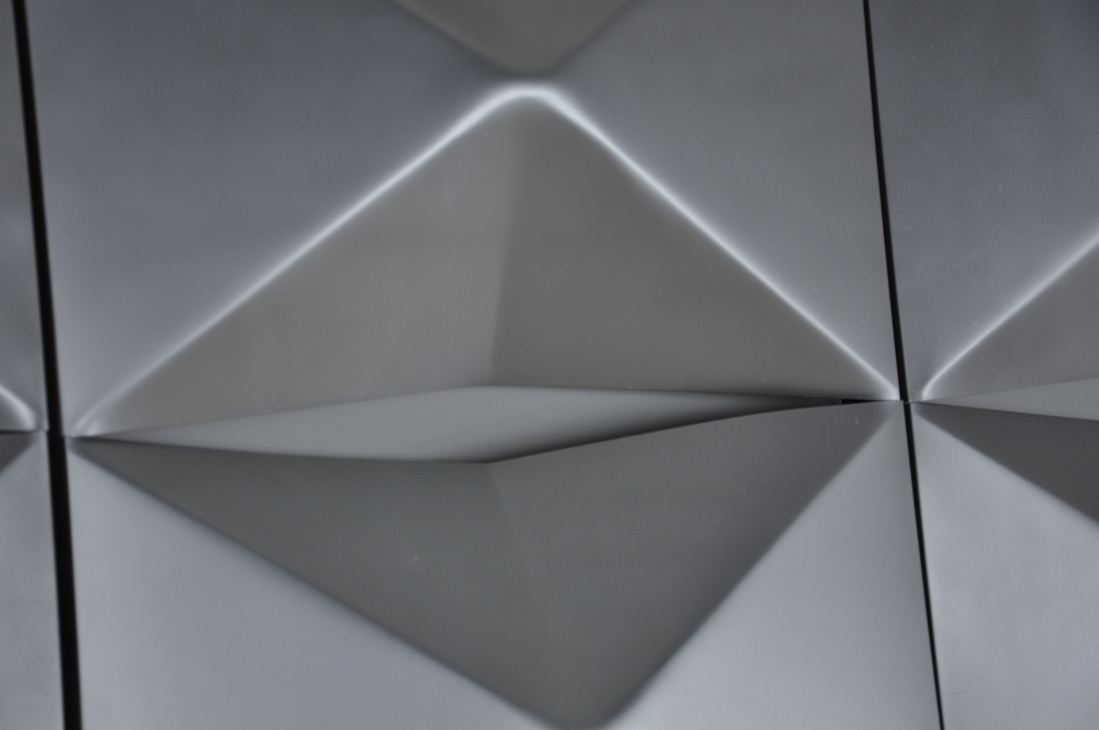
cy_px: 365
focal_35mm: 87
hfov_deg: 23.4
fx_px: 2653
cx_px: 550
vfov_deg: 15.7
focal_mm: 58
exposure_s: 1/60
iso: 400
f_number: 5
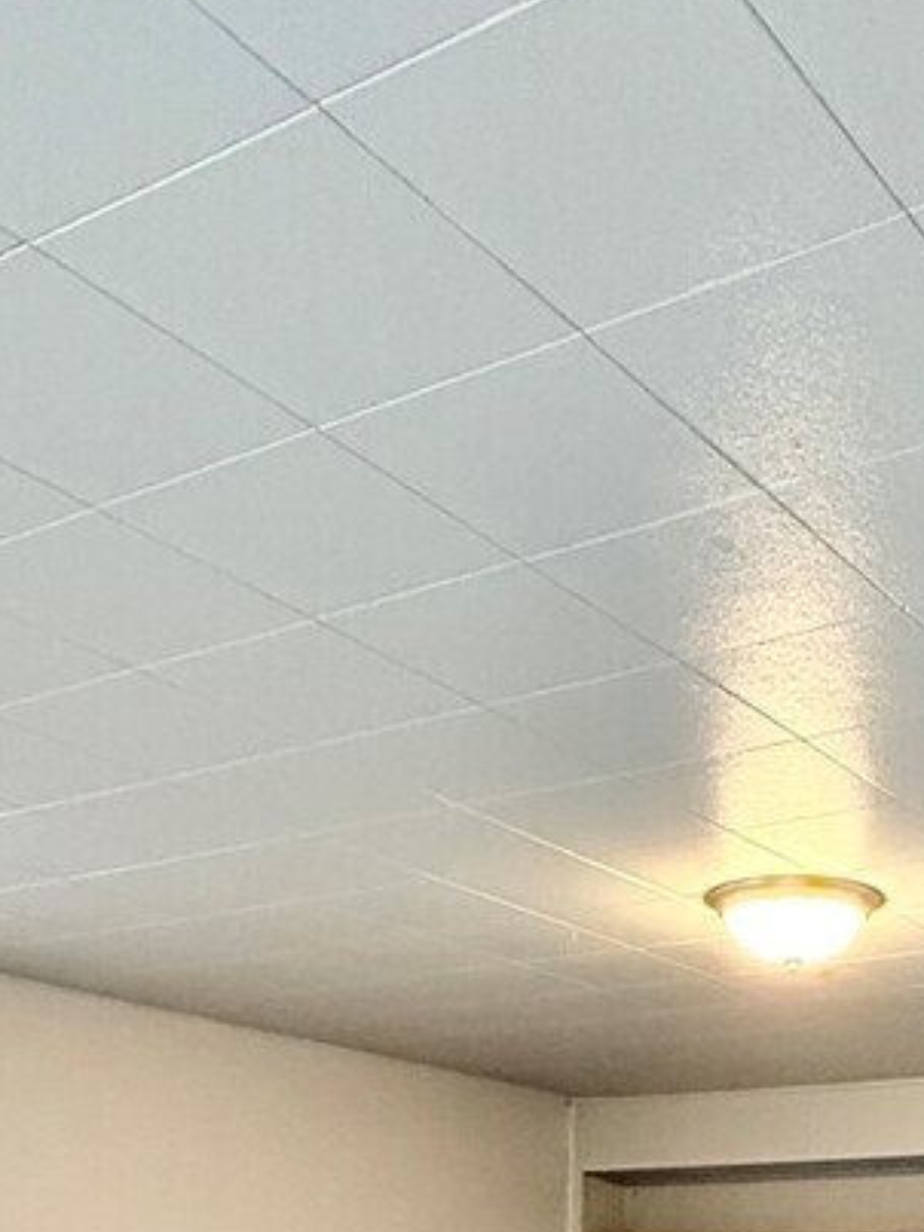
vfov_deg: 33.4
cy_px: 1348
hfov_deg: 28.1
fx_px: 1780
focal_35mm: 50
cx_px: 811
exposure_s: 1/120
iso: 500
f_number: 2.2
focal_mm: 2.22
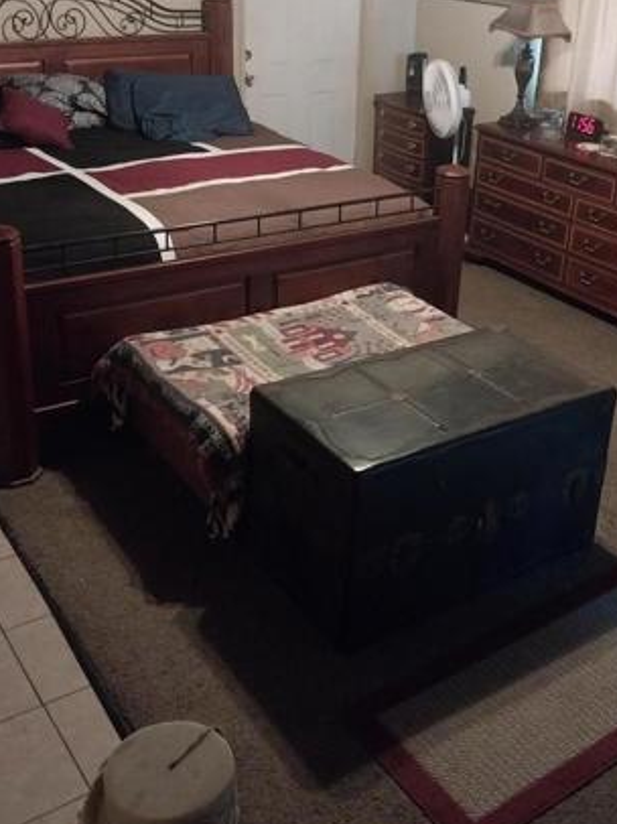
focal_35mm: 41
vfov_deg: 45.4
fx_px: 975
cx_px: 384
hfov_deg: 34.9
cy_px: 302
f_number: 1.8
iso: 1000
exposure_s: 1/24
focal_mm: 4
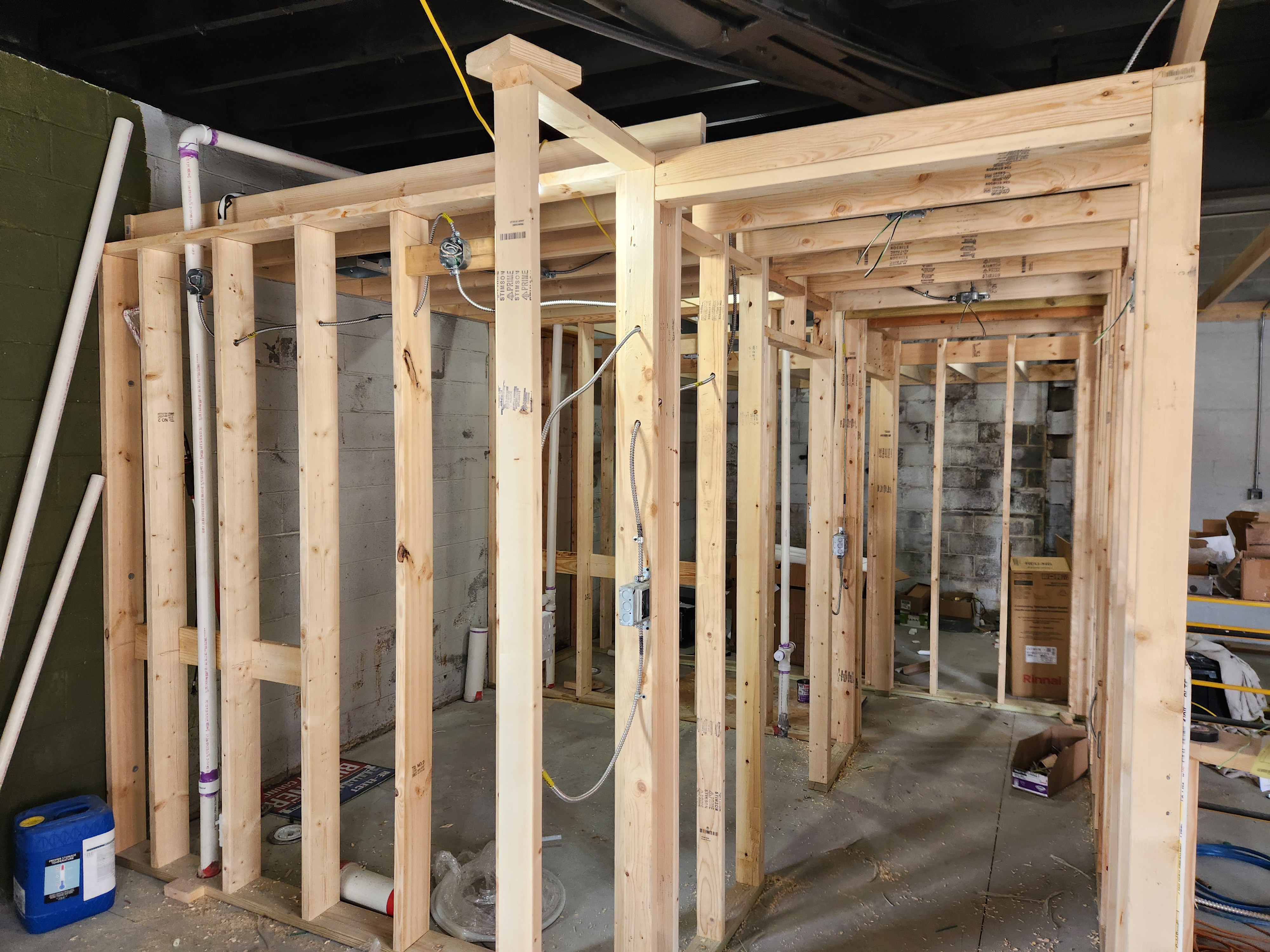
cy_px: 476
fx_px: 844
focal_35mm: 23
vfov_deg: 58.9
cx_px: 635
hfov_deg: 73.9
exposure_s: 1/120
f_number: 1.8
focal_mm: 5.4
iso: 200
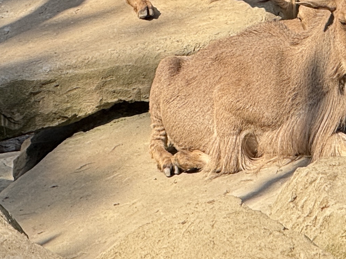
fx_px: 4807
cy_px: -224
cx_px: 383
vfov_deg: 3.1
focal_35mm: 481
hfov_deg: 4.1
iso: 50
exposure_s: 1/903
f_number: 2.8
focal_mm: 15.66
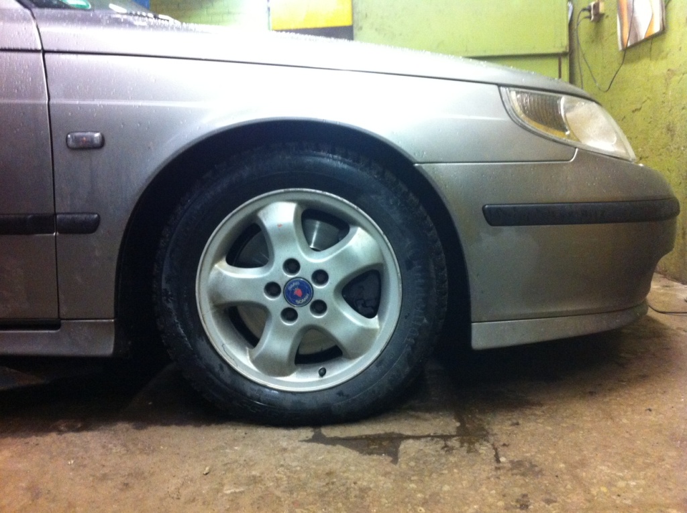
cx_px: 344
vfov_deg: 40.6
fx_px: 694
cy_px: 256
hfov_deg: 52.7
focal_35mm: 35
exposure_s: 1/15
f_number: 2.8
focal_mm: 3.85
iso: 500
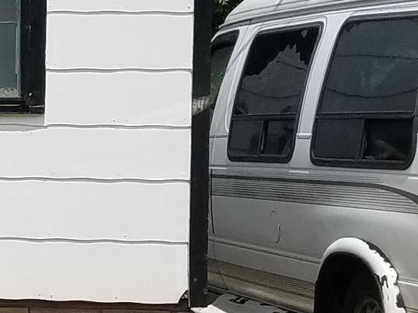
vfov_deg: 10.2
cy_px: 85
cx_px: -500
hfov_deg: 11.7
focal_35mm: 145
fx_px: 1750
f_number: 1.7
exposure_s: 1/3088
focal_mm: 4.2
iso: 50
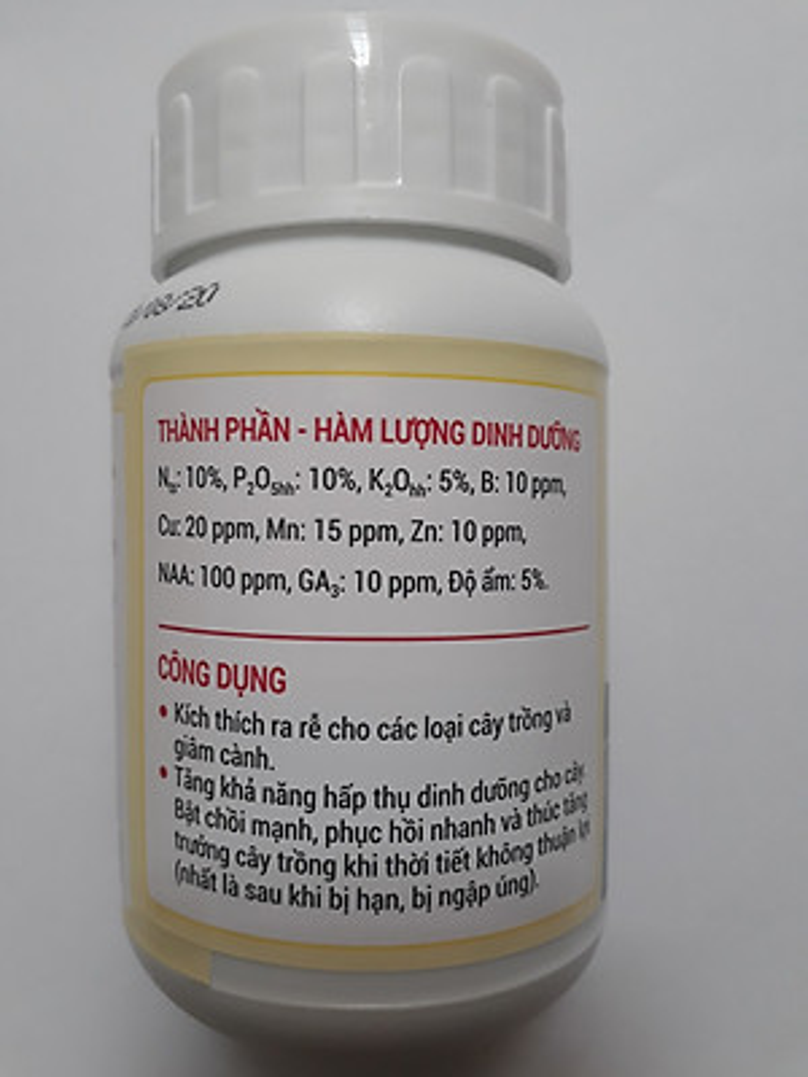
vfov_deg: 65.3
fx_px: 840
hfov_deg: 51.4
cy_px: 538
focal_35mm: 27
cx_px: 404
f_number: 1.9
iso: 64
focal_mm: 3.6
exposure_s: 1/50
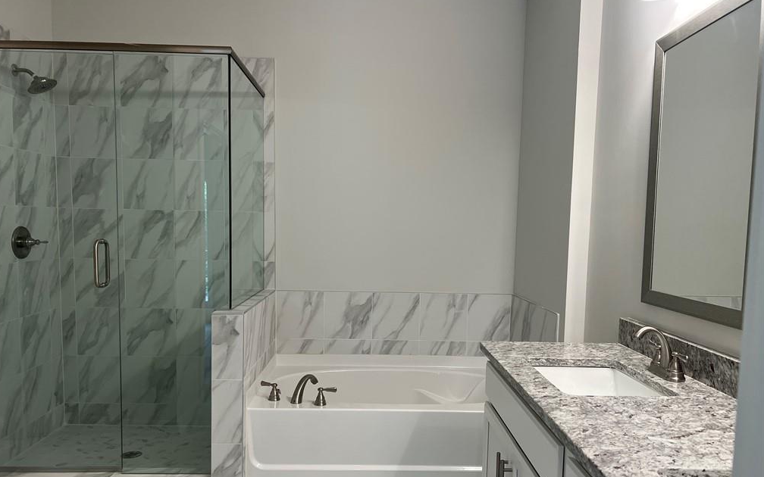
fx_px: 583
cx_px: 378
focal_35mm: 28
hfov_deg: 66.5
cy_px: 275
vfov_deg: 44.4
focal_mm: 5.7
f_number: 1.5
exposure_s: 1/120
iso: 100
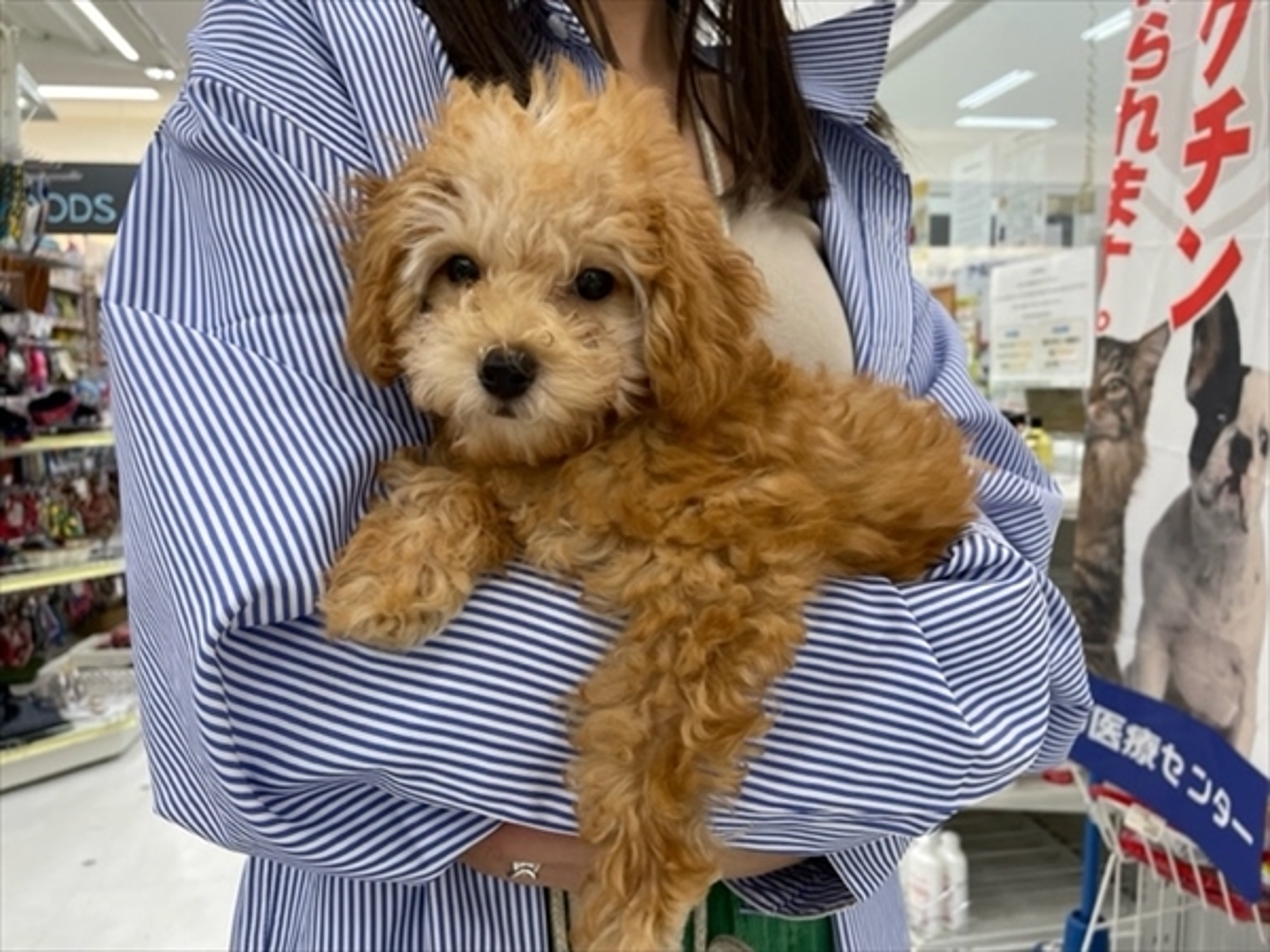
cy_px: 476
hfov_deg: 67.3
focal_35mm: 26
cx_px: 635
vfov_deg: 53.1
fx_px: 954
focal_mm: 4.2
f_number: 1.6
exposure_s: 1/120
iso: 100
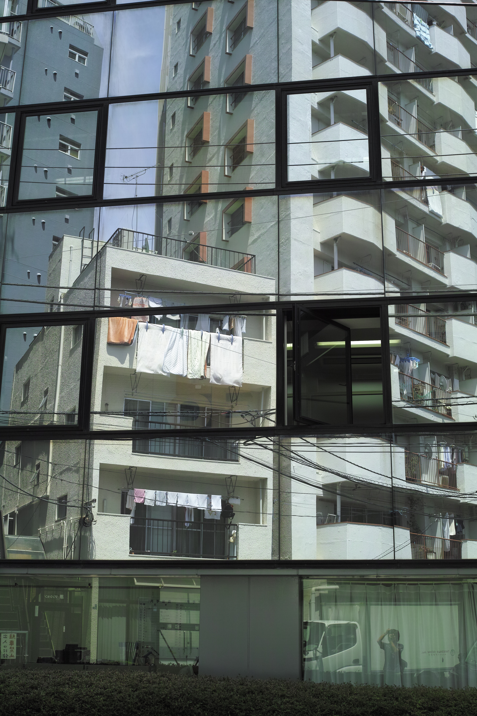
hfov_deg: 29.9
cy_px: 358
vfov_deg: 43.6
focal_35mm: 45
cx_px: 238
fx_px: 894
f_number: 5.6
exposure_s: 1/400
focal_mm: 30
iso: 200
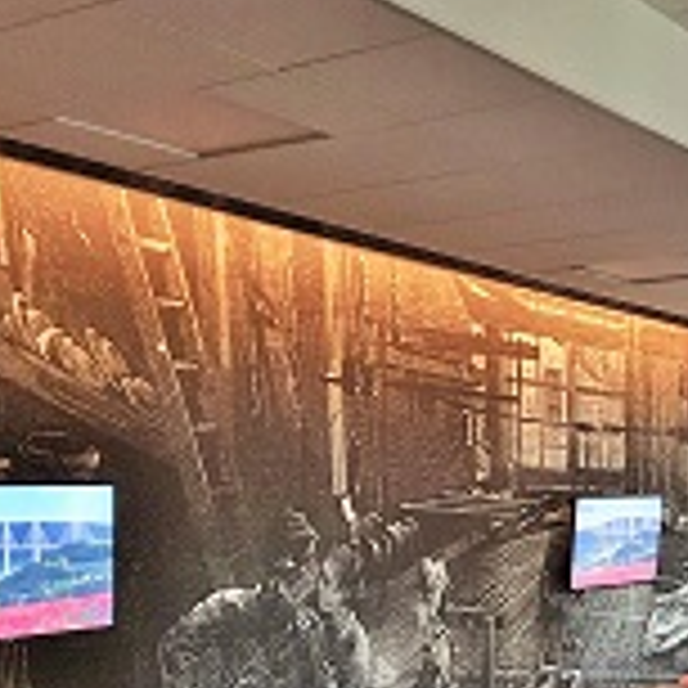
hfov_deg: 27.1
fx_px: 1372
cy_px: 596
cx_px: 623
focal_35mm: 61
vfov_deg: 27.3
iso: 200
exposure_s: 1/33
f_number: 2.2
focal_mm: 4.15
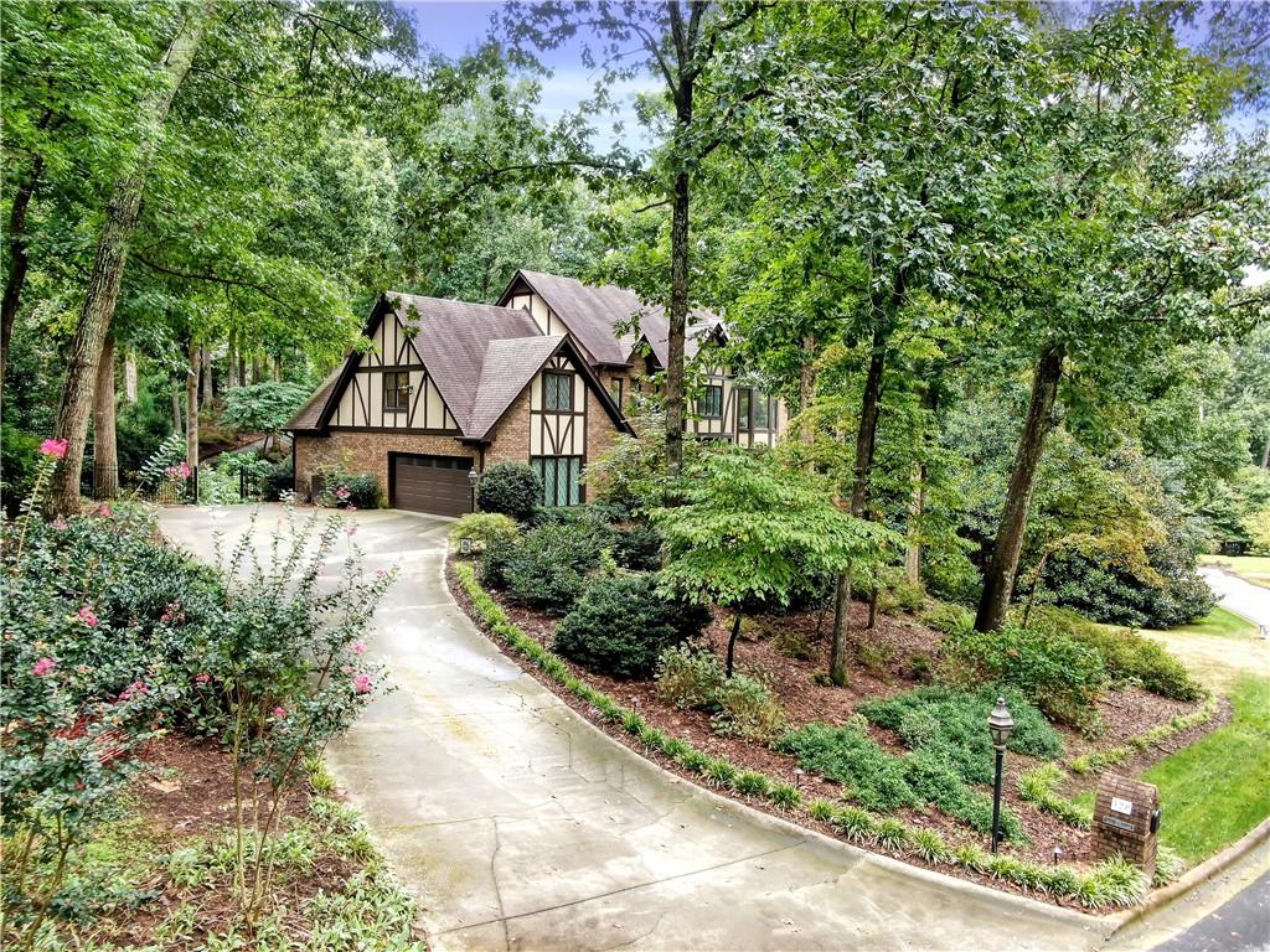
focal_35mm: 24
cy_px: 476
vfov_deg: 56.8
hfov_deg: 71.6
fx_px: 881
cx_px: 635
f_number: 2.8
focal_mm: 4.39
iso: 110
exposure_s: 1/40
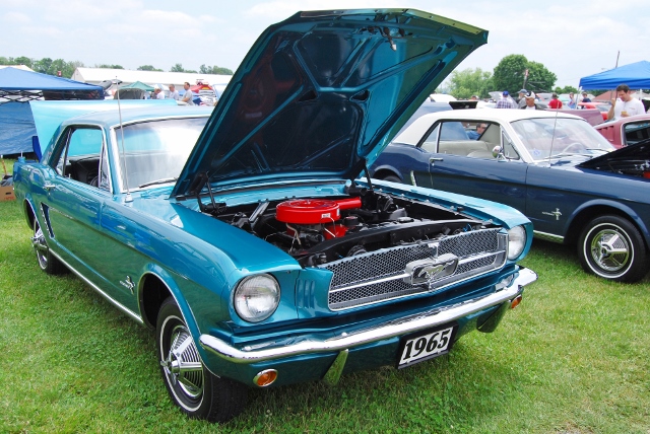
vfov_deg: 38.4
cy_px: 217
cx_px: 325
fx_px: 623
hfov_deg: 55.1
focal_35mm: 34
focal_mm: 23
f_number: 9
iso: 200
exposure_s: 1/320
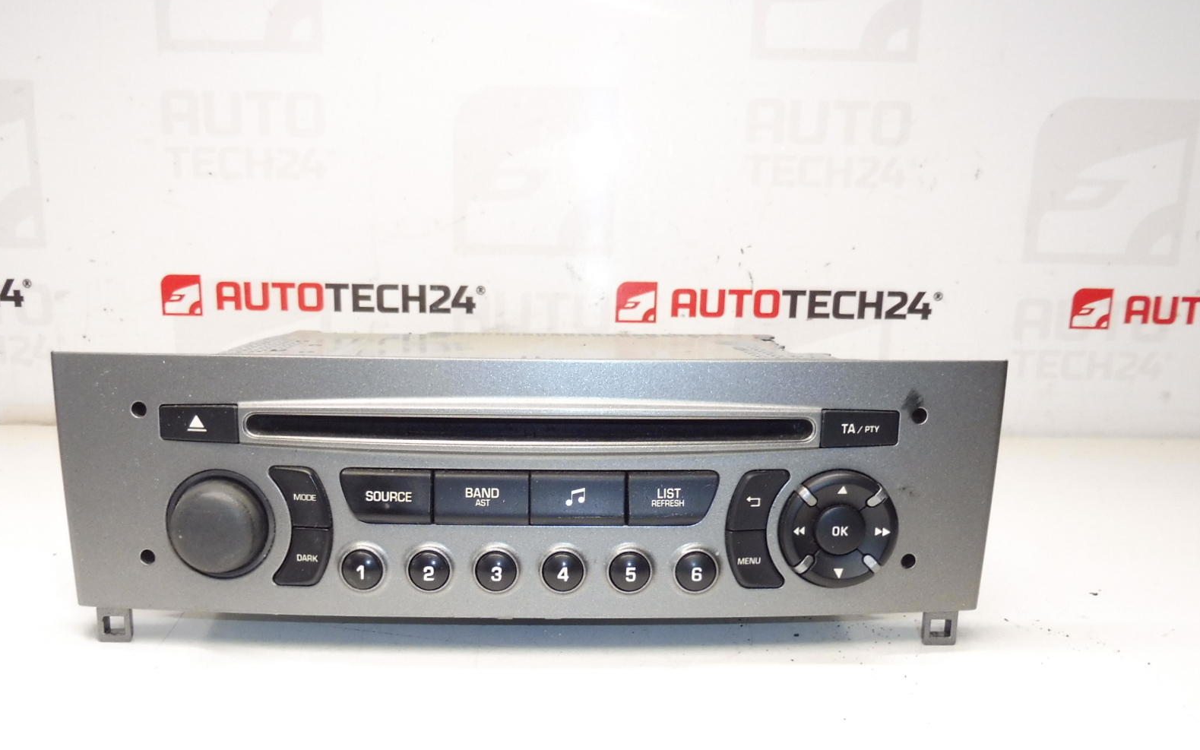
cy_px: 504
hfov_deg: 58.0
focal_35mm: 33
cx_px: 543
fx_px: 1079
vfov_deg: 37.9
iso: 200
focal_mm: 4.3
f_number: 3.5
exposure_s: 1/80
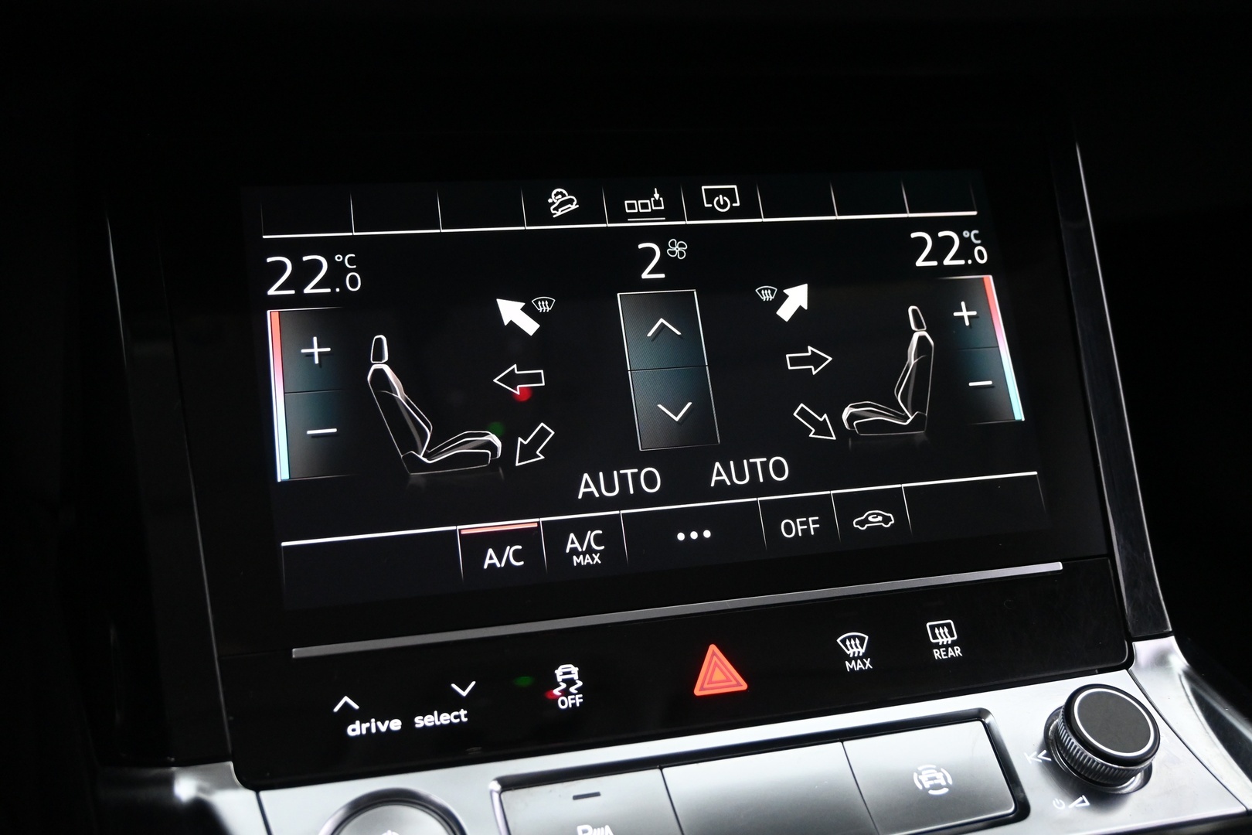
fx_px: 1148
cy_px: 418
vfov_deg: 40.0
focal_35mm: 33
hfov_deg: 57.2
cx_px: 626
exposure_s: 1/25
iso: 2500
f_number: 4
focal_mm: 22
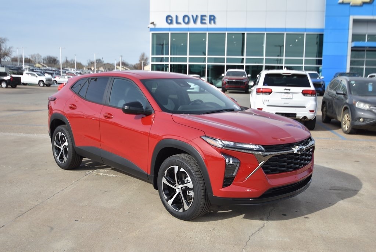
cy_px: 126
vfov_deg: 36.9
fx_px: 376
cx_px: 188
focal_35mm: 36
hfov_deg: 53.1
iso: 100
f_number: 4.5
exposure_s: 1/640
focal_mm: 24
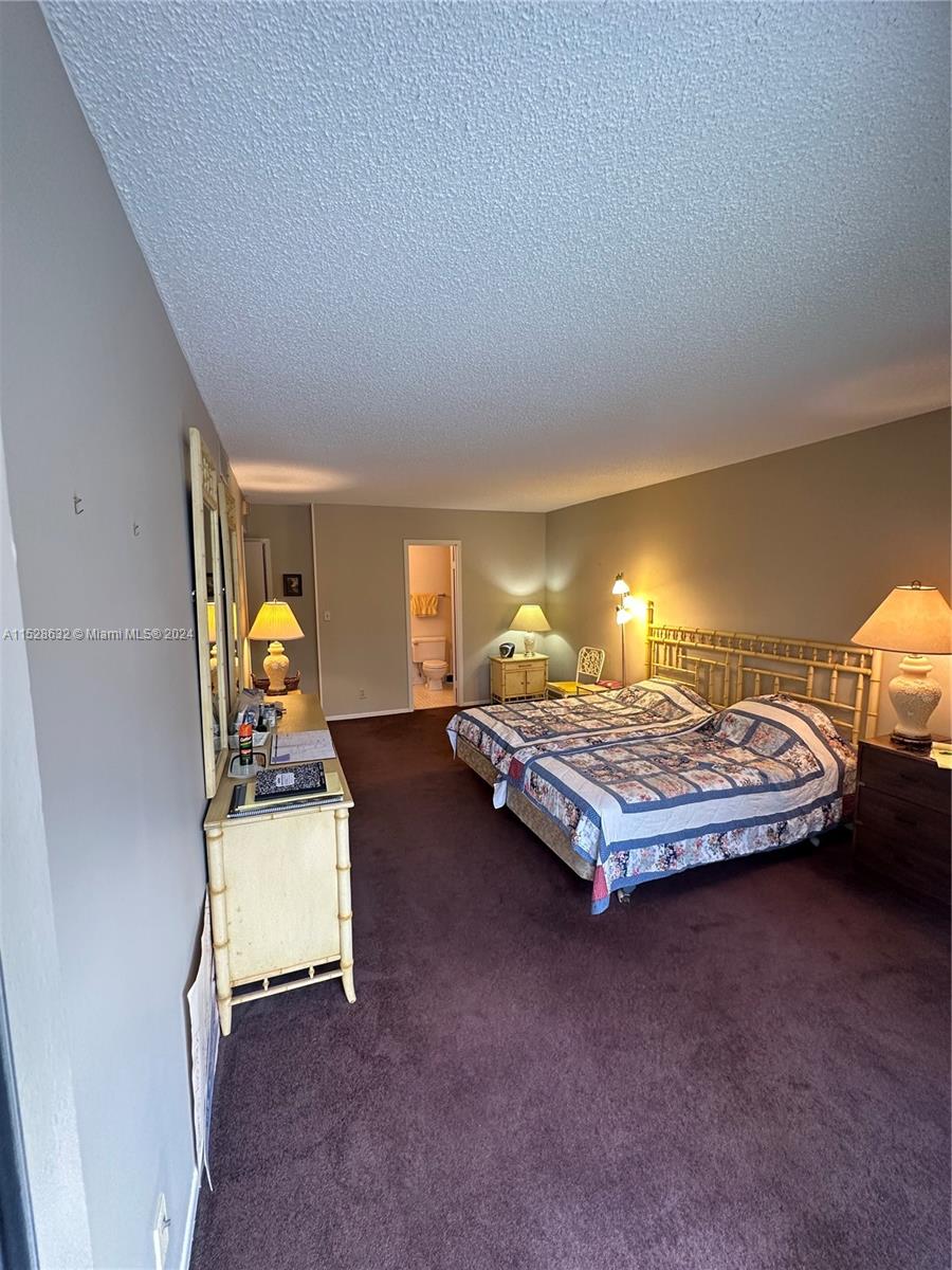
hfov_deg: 85.7
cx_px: 476
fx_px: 513
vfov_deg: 102.1
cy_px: 635
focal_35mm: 14
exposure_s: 1/60
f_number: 2.2
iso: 250
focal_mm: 2.22
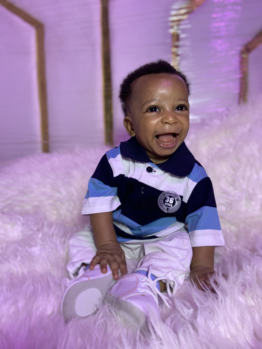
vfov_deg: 67.3
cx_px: 131
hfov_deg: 53.1
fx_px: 262
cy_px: 174
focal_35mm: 26
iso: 125
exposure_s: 1/60
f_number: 1.8
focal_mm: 4.25
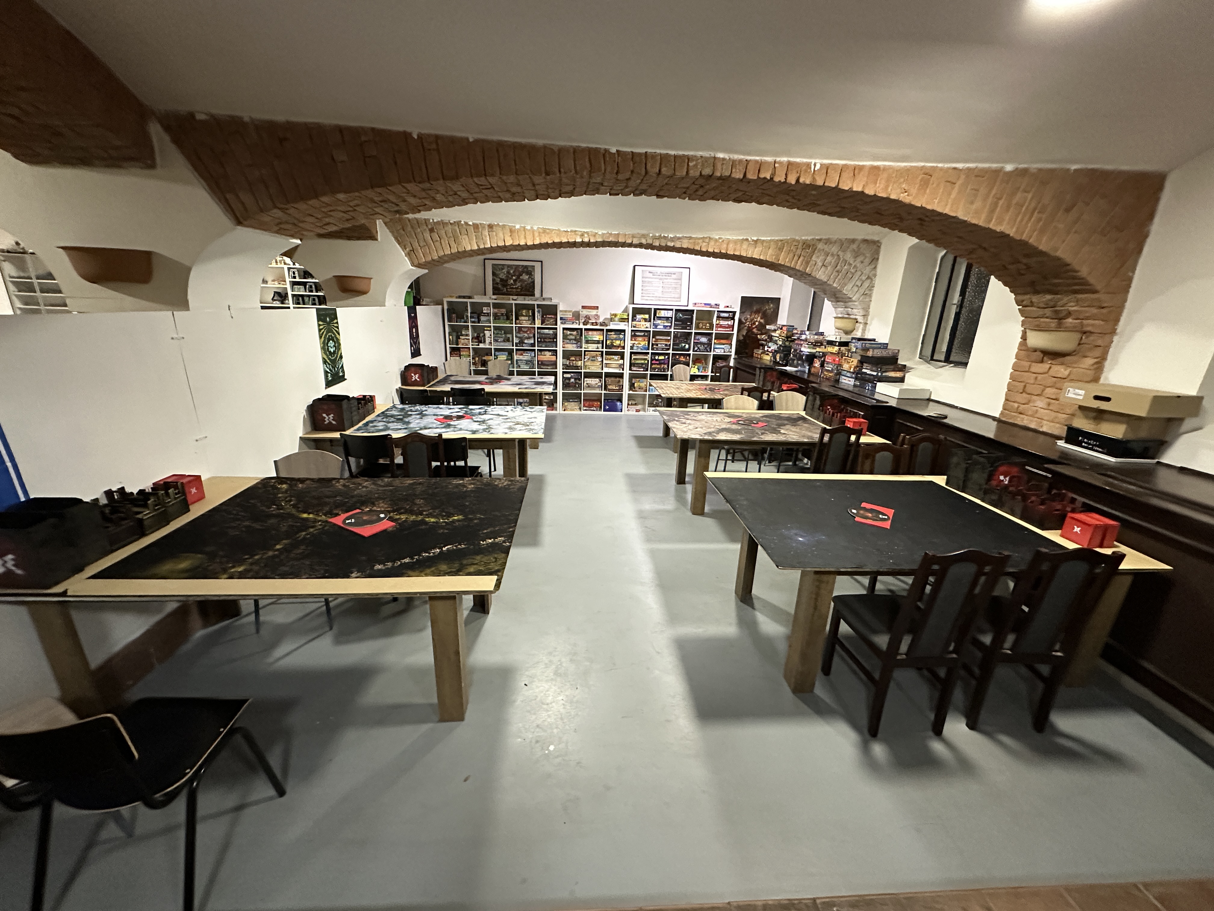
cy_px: 456
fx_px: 491
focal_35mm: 14
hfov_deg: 102.1
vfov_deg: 85.7
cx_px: 607
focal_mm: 2.22
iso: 640
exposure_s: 1/60
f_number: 2.2
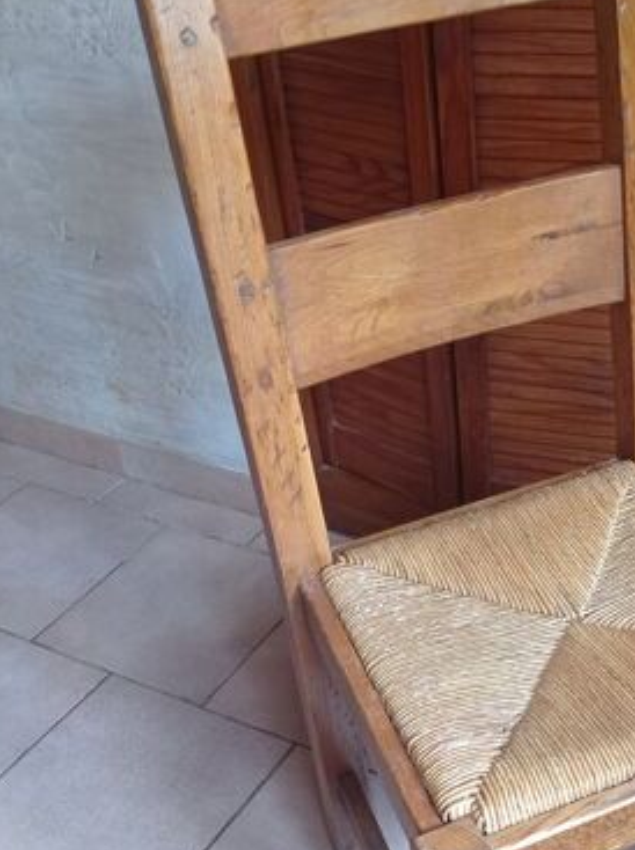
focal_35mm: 49
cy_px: 604
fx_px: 1202
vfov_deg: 38.3
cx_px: 419
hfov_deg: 29.4
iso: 238
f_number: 1.79
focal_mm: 4.74
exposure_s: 1/50
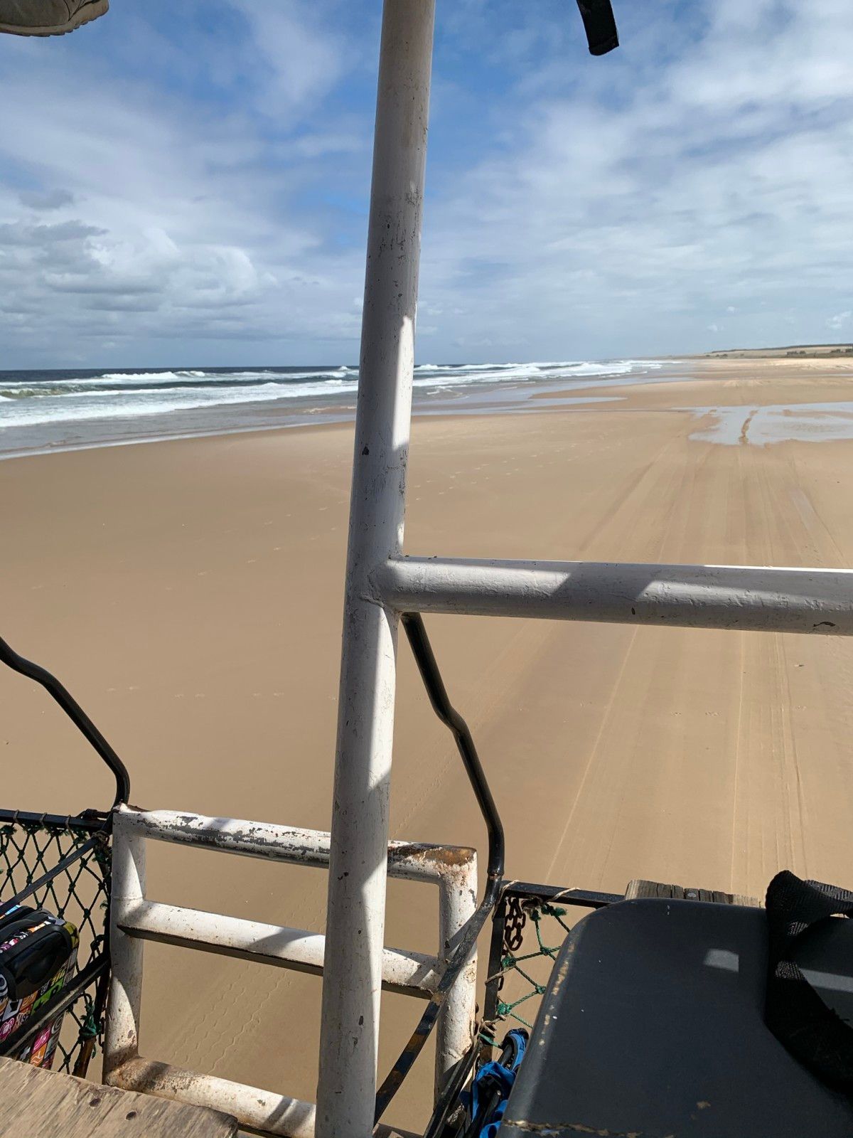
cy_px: 569
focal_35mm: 26
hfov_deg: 53.1
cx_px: 426
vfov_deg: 67.3
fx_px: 854
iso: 25
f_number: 1.8
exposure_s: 1/3650
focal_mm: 4.25
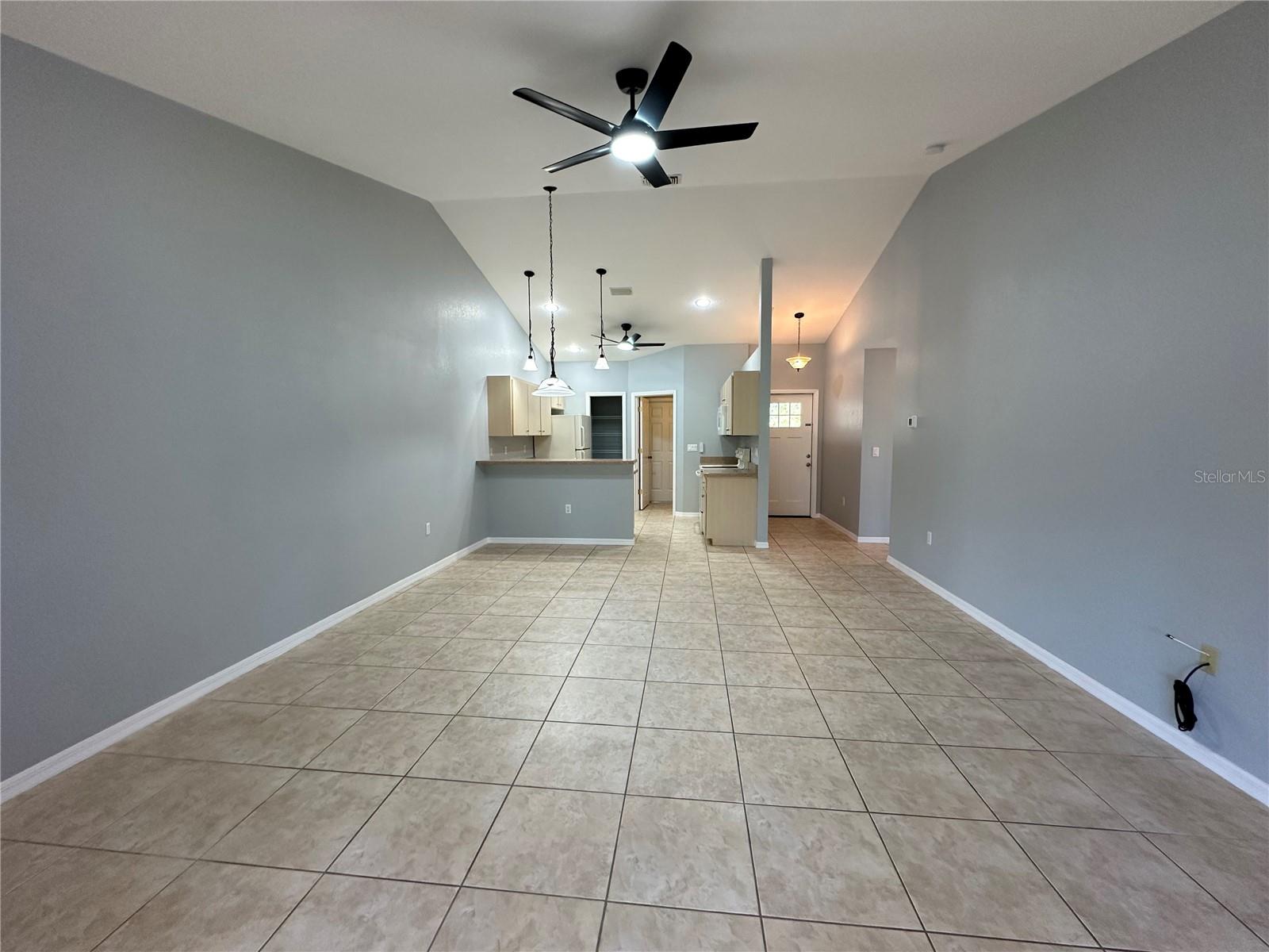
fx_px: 513
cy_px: 476
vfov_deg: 85.7
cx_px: 634
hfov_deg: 102.1
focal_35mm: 14
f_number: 2.2
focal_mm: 2.22
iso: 200
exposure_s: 1/120
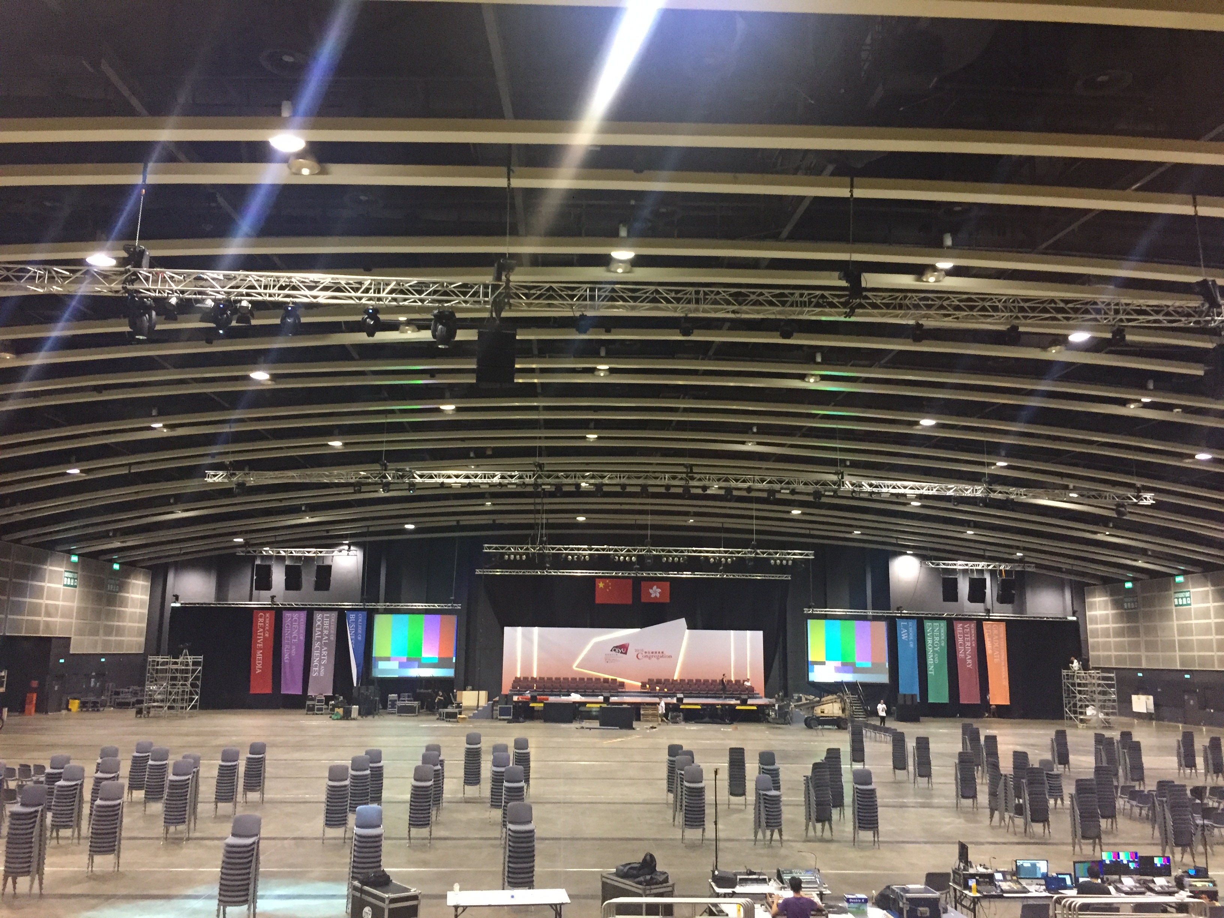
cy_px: 459
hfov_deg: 61.7
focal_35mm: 29
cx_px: 612
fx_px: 1025
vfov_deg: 48.2
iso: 250
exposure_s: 1/25
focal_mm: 4.15
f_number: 2.2
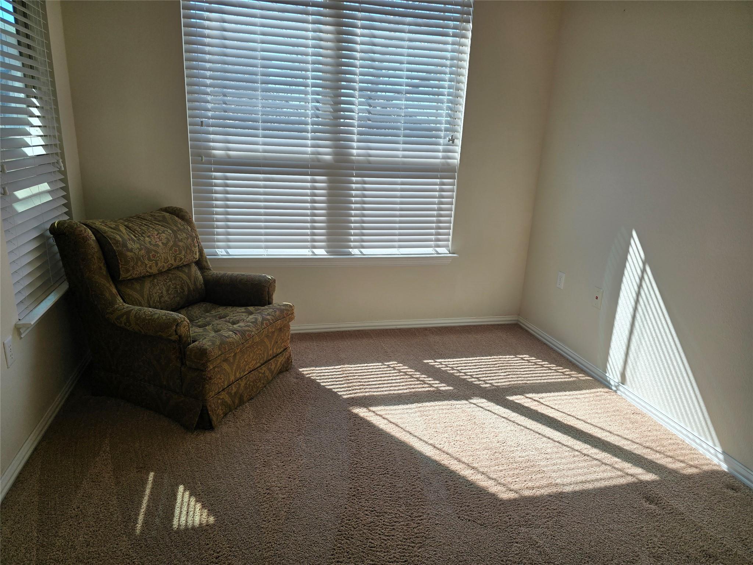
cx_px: 376
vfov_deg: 58.9
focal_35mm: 23
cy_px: 282
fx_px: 500
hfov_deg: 73.9
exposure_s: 1/180
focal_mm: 6.3
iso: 12
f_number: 1.7
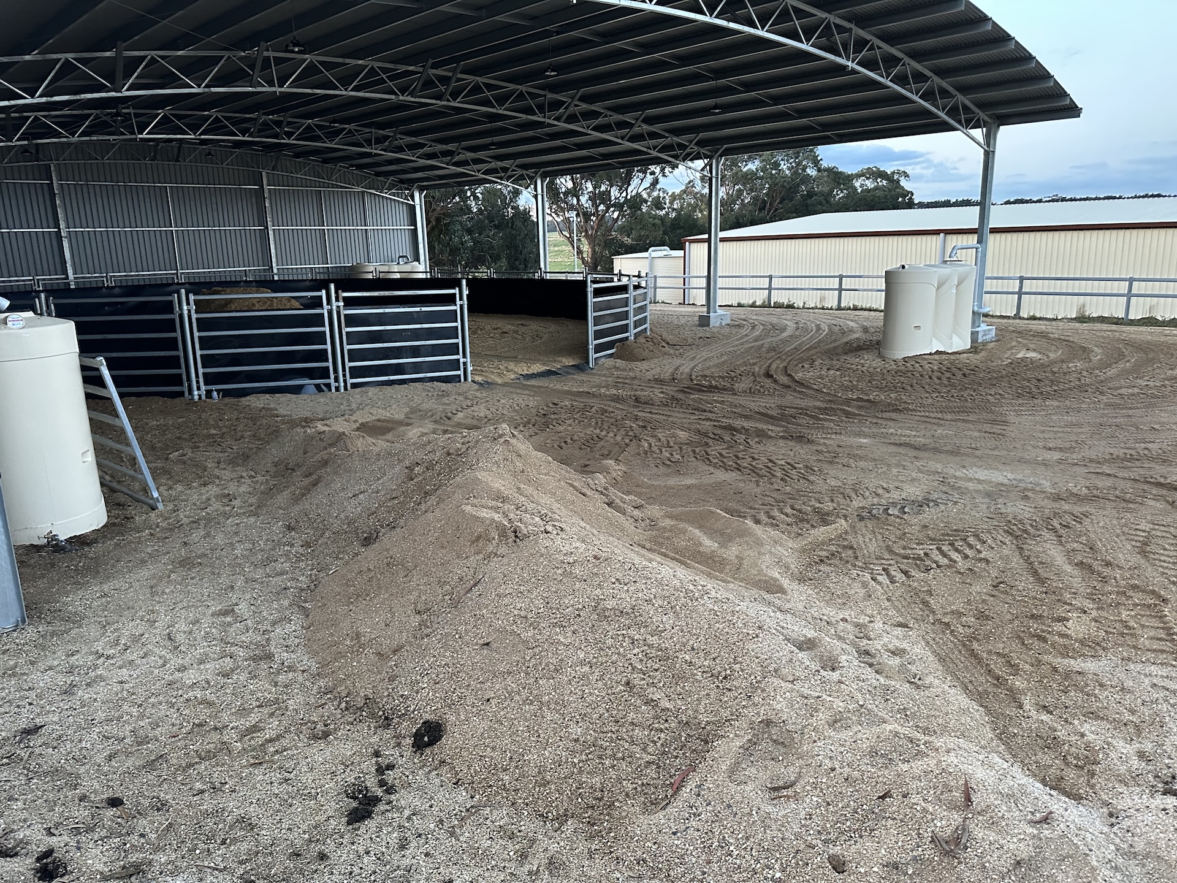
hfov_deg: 71.6
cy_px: 442
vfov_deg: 56.8
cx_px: 588
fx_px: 816
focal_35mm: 24
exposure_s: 1/60
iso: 500
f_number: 1.78
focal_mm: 6.86
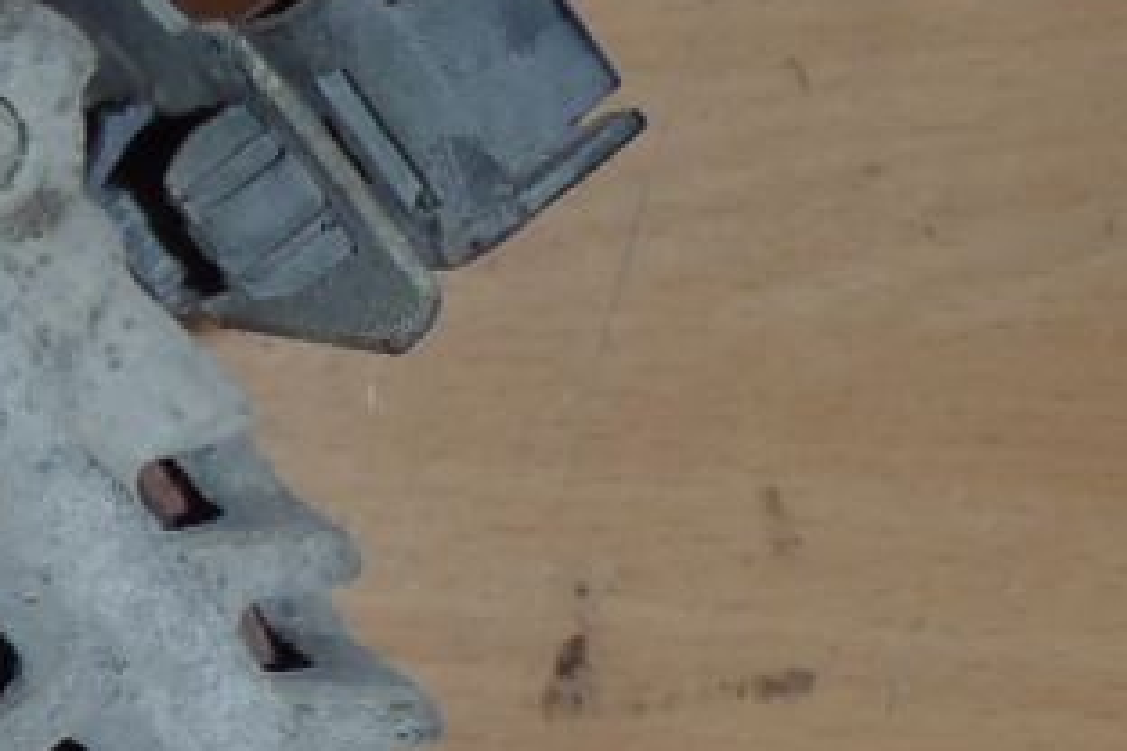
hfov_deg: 11.7
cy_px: 1166
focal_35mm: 162
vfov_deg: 8.3
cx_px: -881
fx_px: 5071
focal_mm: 6.83
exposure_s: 1/40
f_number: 4.6
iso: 100
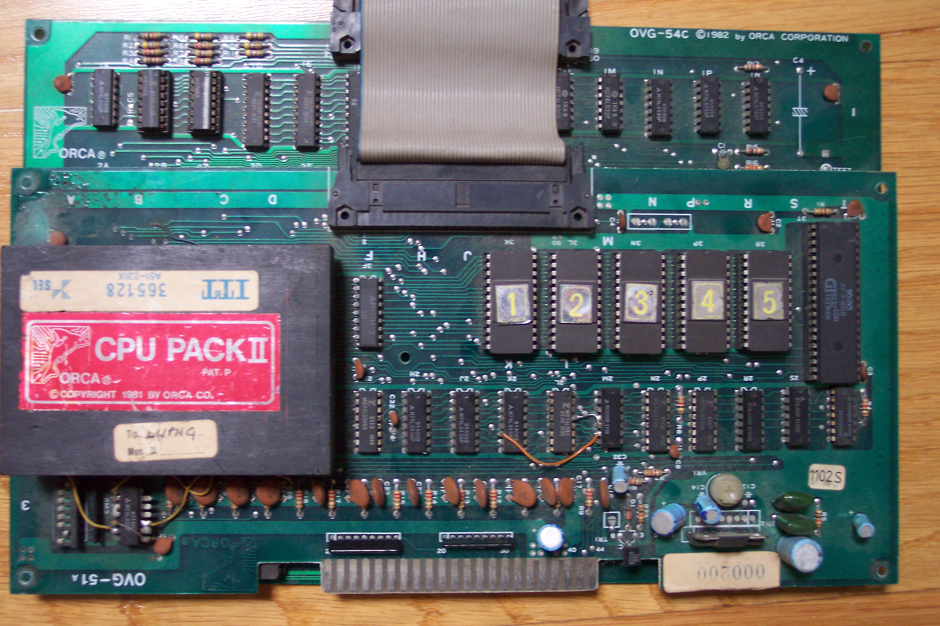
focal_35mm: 40
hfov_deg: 48.5
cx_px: 470
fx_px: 1044
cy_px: 314
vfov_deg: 33.4
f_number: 2.8
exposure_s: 1/20
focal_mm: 8
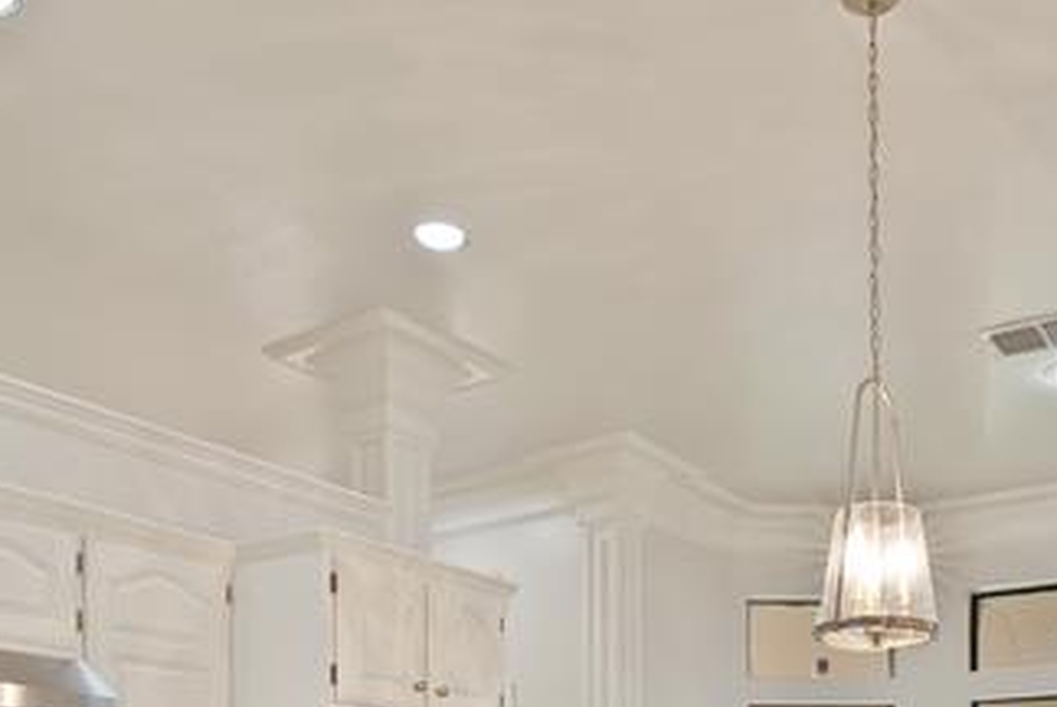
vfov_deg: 29.1
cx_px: 759
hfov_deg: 49.1
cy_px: 898
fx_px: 1117
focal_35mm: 38
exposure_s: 1/3
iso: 640
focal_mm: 12
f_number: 9
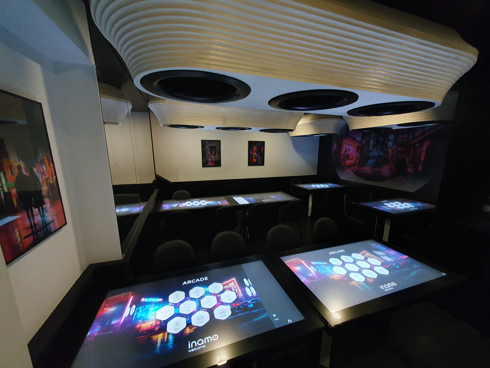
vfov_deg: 89.9
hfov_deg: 106.2
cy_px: 184
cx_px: 245
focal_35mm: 13
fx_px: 184
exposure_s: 1/20
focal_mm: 1.8
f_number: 2.2
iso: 640
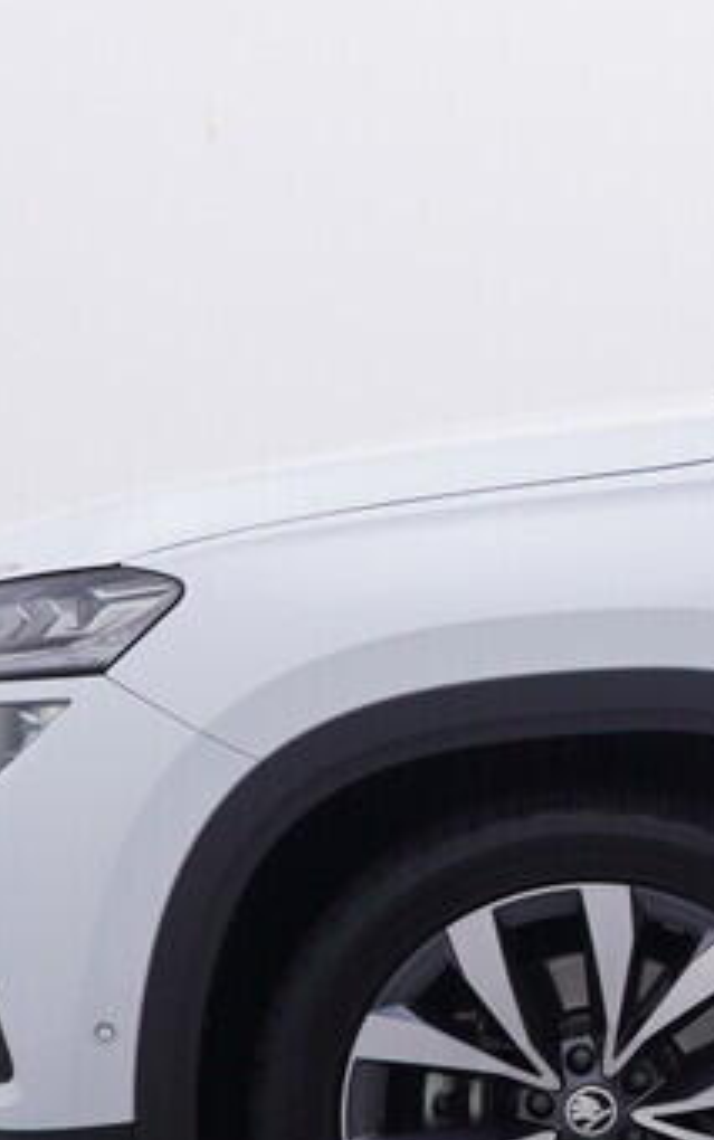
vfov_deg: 21.3
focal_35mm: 97
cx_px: 1649
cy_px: 684
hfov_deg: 11.4
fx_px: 3020
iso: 200
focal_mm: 15
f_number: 5
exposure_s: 1/80
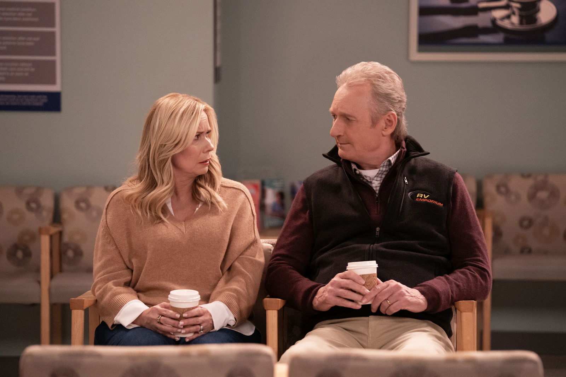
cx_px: 283
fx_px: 2311
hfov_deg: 14.0
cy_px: 188
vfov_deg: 9.3
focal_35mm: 147
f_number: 3.5
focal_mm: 147
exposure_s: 1/125
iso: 5000
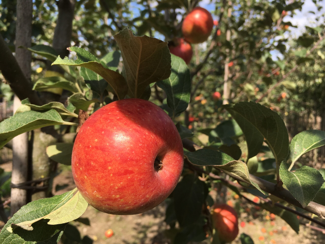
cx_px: 162
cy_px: 122
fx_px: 272
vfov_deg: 48.2
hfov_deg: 61.7
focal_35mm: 29
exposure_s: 1/1099
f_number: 2.2
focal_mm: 4.15
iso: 25
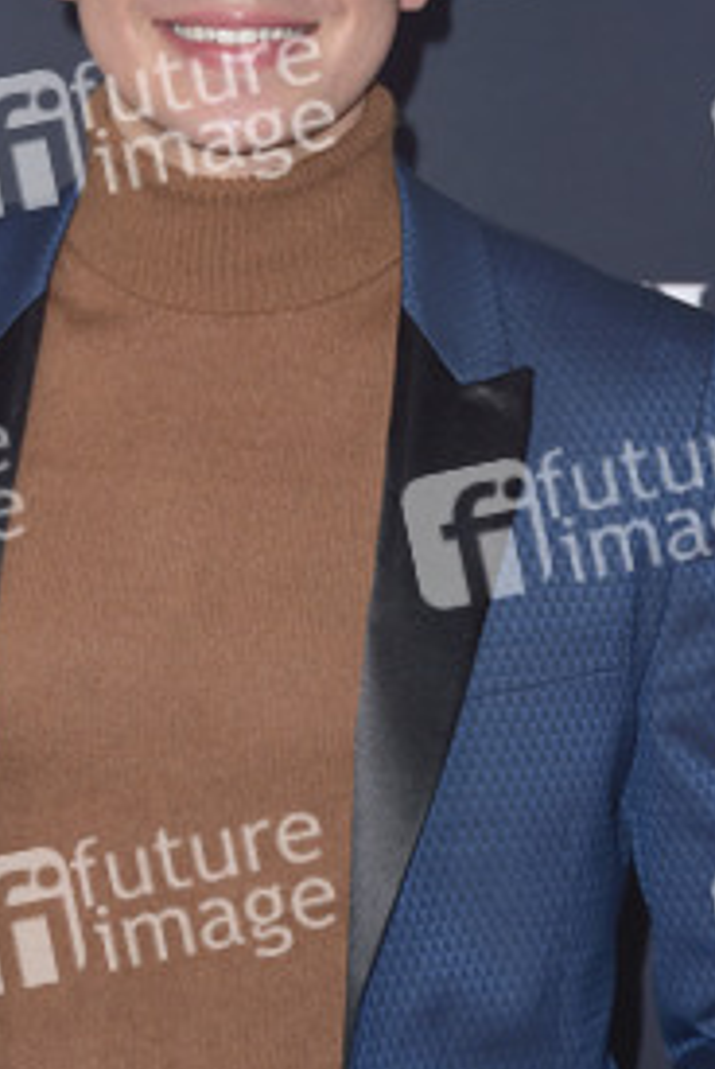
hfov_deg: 5.6
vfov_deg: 8.3
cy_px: 323
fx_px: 7340
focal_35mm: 247
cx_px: 251
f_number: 7.1
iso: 320
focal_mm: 170
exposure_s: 1/250
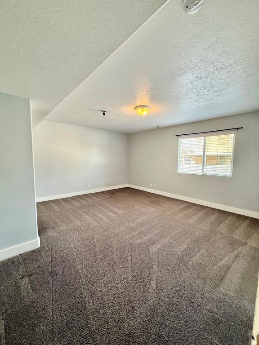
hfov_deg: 85.7
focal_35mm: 14
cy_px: 172
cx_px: 130
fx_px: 140
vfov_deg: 102.1
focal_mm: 2.22
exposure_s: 1/99
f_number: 2.2
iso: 320
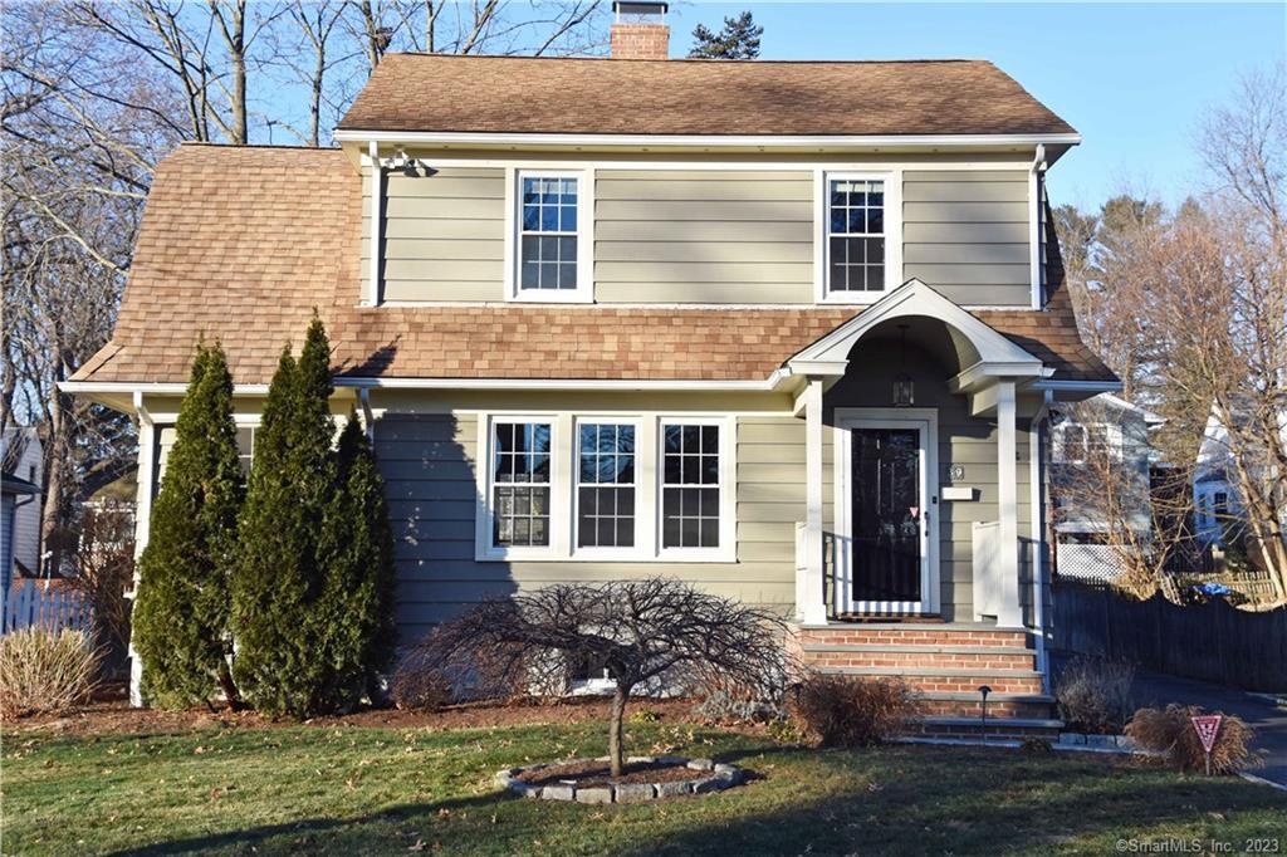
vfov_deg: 29.8
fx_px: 1608
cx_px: 644
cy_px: 428
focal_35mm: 45
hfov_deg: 43.6
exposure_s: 1/500
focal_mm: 30
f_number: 8
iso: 400
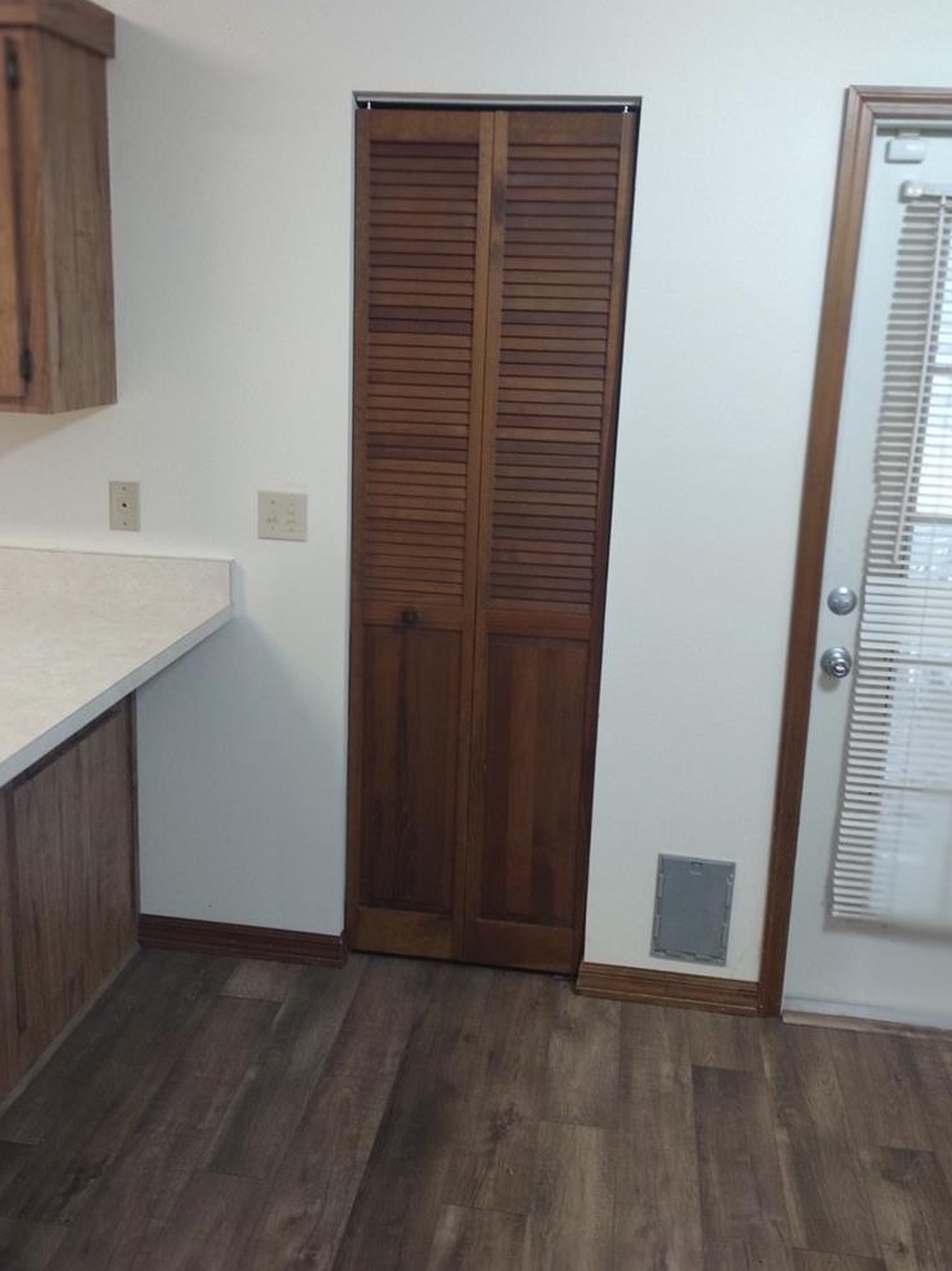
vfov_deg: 55.2
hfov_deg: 42.9
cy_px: 566
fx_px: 1211
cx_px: 479
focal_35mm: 33
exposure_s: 1/40
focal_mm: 4.71
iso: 356
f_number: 1.7
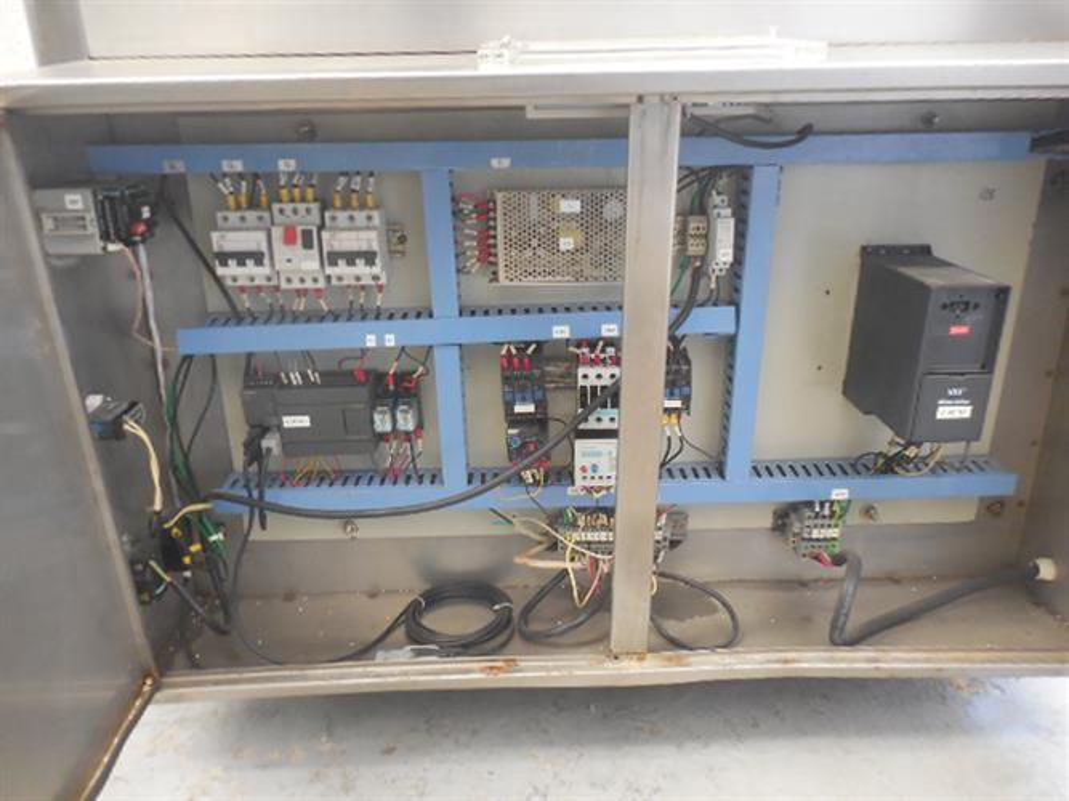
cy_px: 400
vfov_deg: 54.9
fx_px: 772
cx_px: 534
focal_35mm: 25
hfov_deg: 69.4
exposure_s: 1/13
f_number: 3.7
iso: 400
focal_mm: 4.5
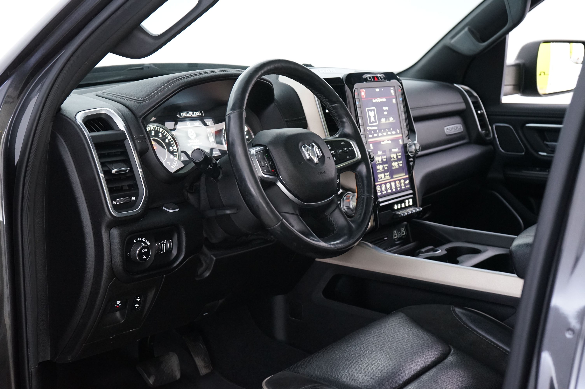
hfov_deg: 41.9
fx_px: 763
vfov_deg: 28.6
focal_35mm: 47
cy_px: 194
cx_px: 292
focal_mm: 47
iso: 3200
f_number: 6.3
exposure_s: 1/10
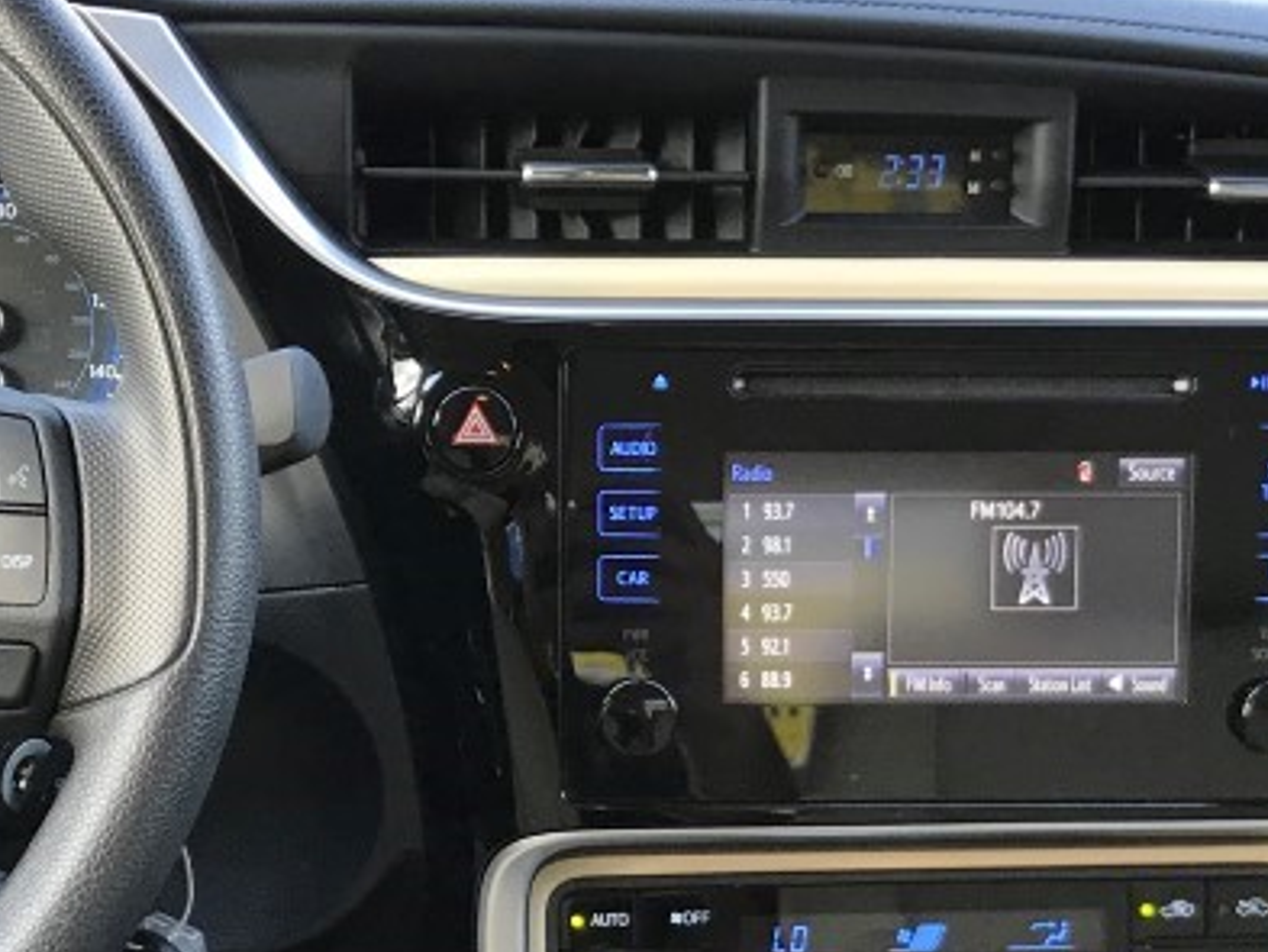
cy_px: 810
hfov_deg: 26.7
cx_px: 636
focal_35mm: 73
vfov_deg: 19.9
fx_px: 2675
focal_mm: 3.99
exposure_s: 1/30
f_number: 1.8
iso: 20
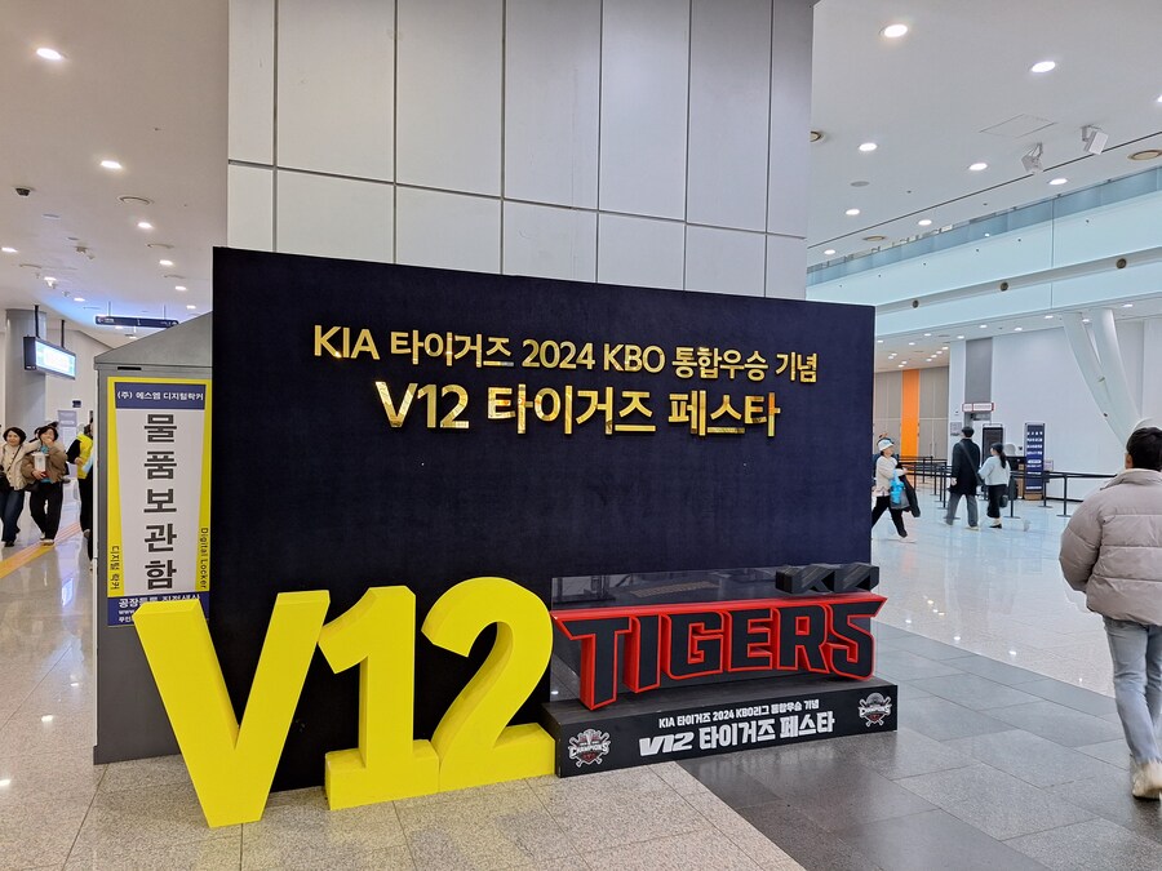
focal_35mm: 23
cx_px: 581
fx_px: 772
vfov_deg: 58.9
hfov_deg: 73.9
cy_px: 436
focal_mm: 5.54
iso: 100
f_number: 1.8
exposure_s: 1/40
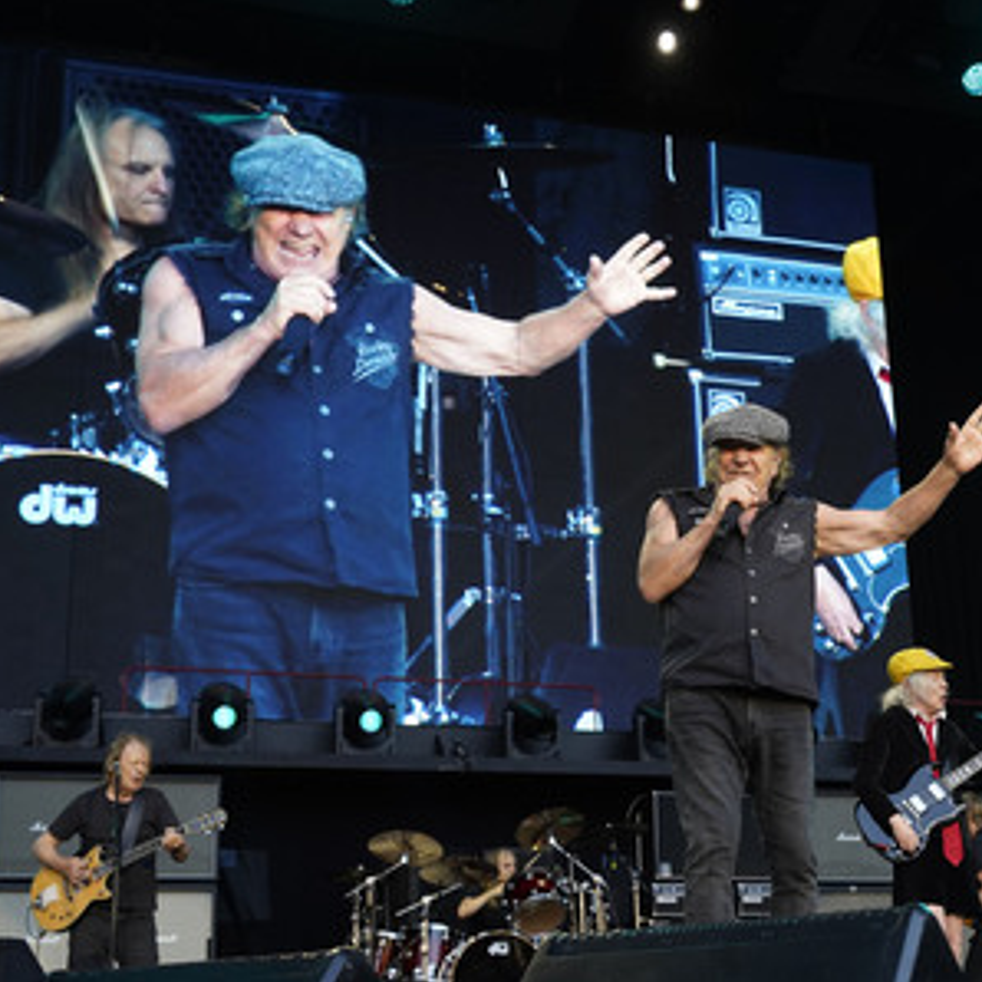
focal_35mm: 54
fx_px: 1733
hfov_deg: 31.3
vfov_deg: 31.6
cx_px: 677
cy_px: 491
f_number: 5
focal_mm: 42
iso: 1600
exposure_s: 1/400
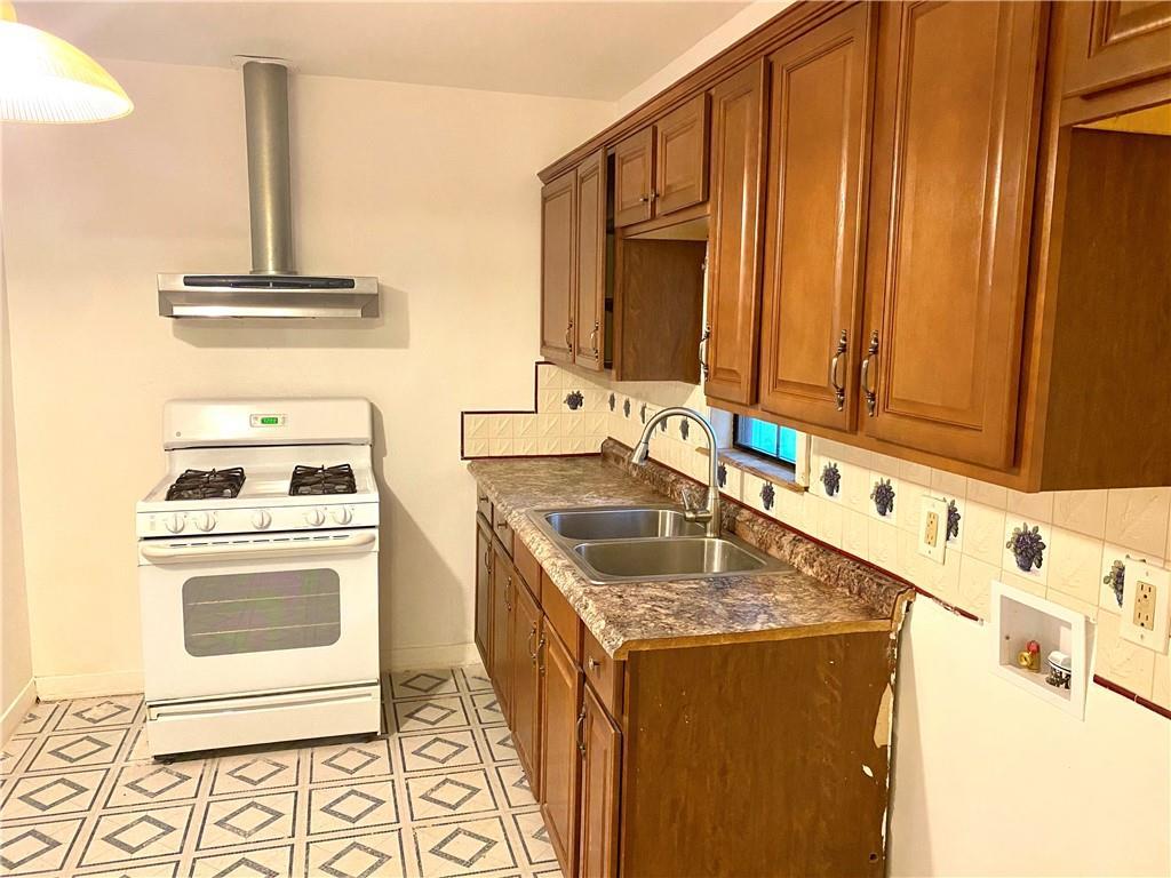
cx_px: 586
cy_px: 439
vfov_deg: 53.1
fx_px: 880
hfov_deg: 67.3
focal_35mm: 26
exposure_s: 1/60
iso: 400
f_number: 1.8
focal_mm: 4.25
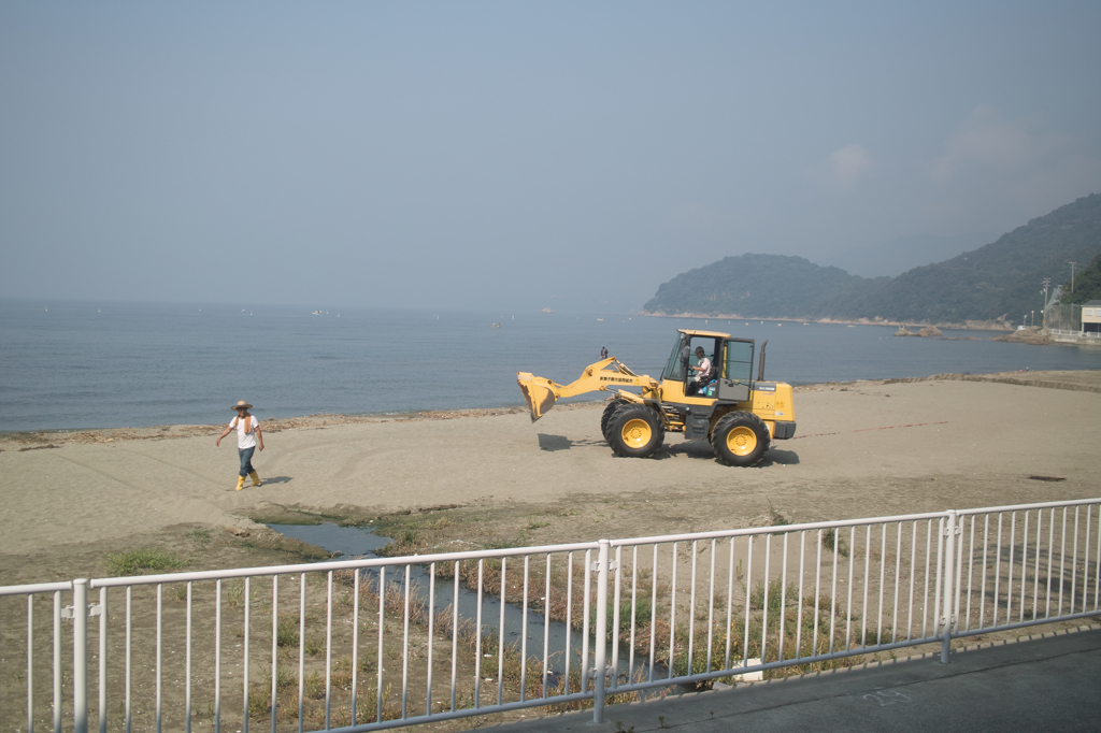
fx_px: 1253
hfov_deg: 47.4
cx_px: 550
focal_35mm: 41
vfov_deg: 32.6
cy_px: 366
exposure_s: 1/1600
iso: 100
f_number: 2.8
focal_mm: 24.2
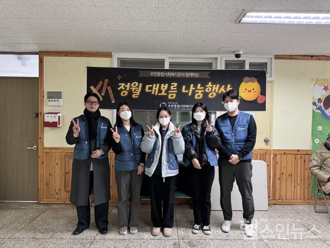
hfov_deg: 71.6
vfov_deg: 56.8
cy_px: 124
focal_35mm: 24
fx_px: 229
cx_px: 165
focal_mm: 6.86
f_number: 1.78
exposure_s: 1/60
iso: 320
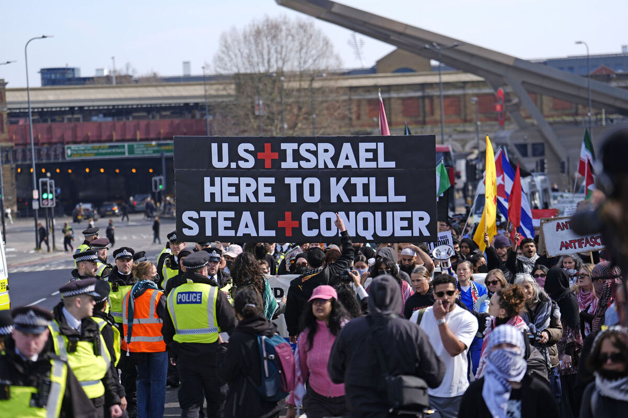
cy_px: 209
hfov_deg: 17.9
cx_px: 314
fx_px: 1989
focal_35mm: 114
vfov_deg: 12.0
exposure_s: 1/1600
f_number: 2.8
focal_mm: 114
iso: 125
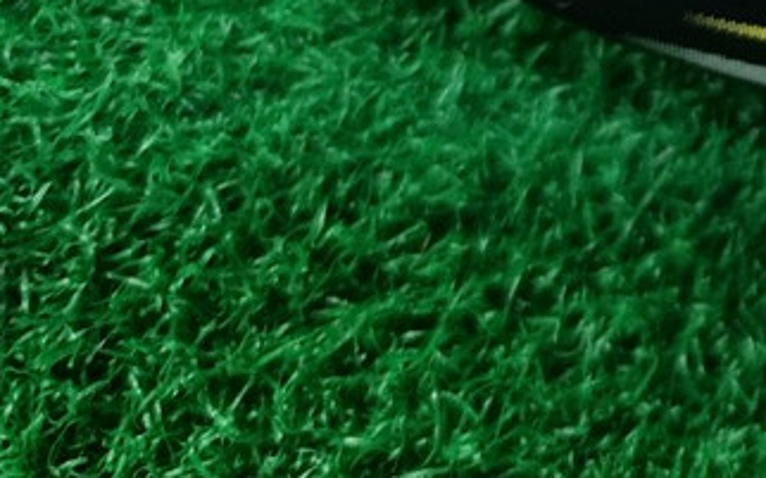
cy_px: -411
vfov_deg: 14.3
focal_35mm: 79
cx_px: 1054
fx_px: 1649
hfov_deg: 22.7
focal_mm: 6.7
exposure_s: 1/30
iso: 500
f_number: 1.8
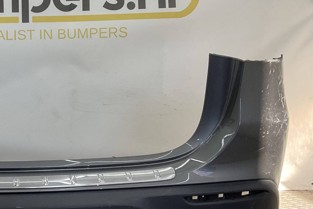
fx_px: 513
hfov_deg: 32.0
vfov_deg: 22.9
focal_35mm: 59
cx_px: 20
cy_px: 126
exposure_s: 1/138
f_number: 1.8
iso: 16
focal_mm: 3
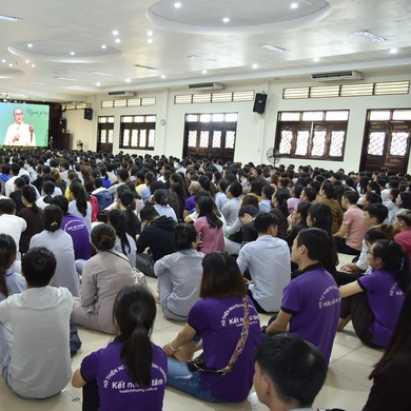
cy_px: 218
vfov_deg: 48.4
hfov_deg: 45.8
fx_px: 457
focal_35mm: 34
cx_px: 79
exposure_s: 1/30
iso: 1000
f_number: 4
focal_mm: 24
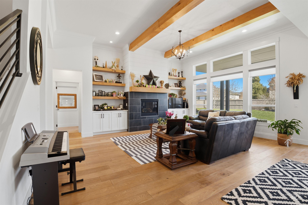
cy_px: 102
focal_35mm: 16
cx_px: 154
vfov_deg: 73.7
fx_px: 137
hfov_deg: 96.7
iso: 320
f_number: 11
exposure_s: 1/320
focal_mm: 16
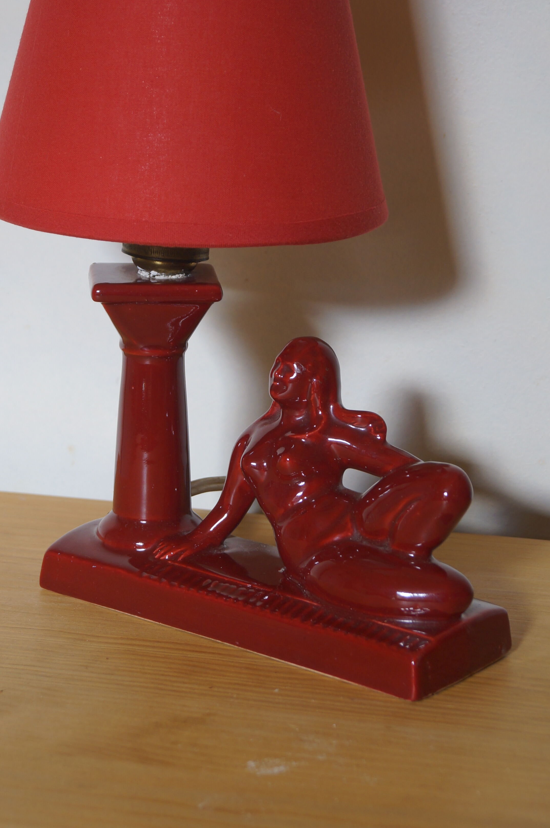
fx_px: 2343
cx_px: 254
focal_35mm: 102
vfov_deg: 20.0
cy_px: 378
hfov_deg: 13.4
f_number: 5.6
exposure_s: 1/80
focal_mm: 45
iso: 200
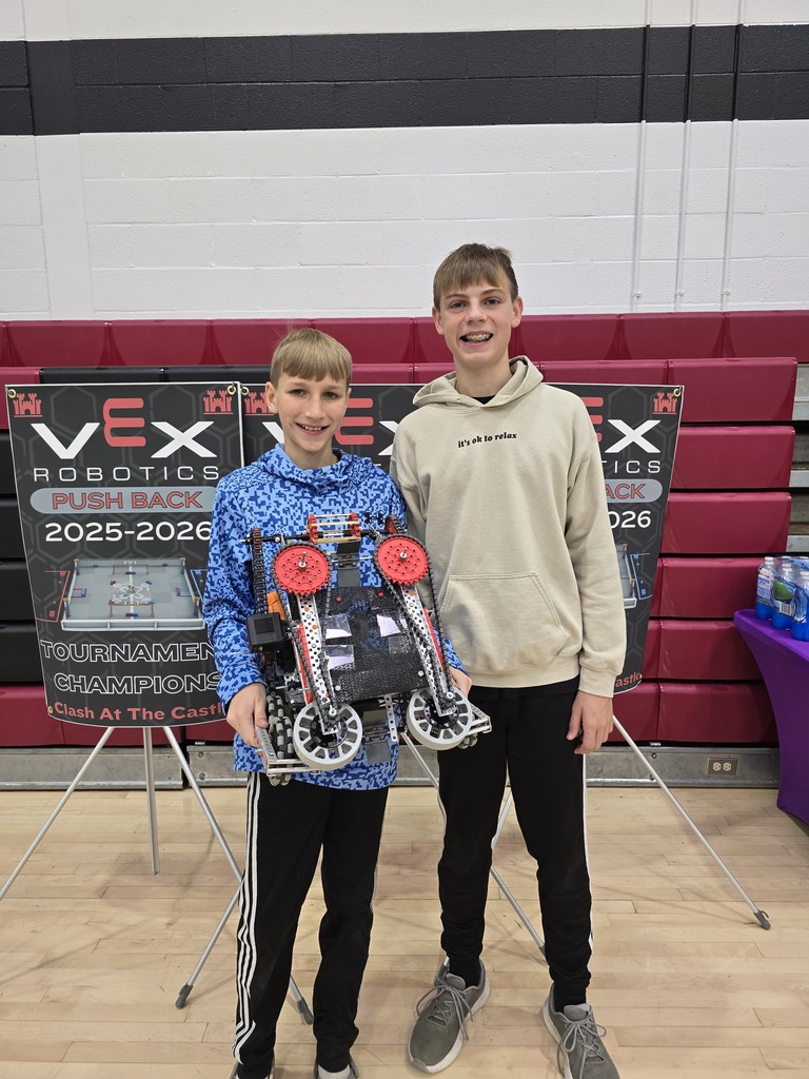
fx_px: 717
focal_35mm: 23
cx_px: 404
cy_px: 540
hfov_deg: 58.9
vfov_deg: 73.9
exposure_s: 1/120
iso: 100
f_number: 1.7
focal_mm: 6.3
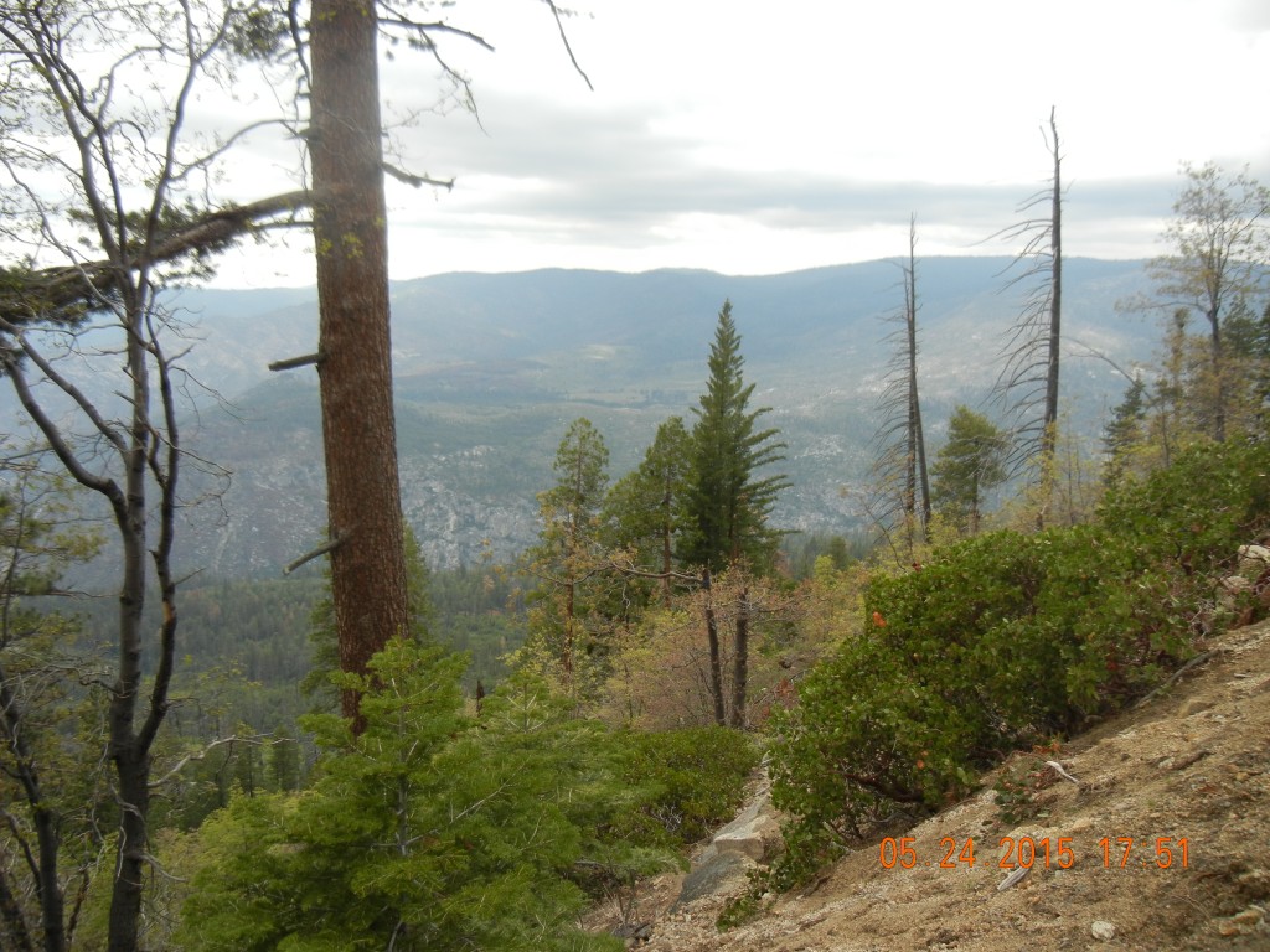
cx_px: 635
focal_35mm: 30
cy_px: 476
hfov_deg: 60.0
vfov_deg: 46.8
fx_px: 1101
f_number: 3.5
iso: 160
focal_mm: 5.4
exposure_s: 1/540
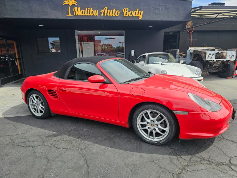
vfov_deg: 58.9
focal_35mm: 23
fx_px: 157
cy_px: 89
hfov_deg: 73.9
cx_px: 118
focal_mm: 6.3
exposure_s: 1/382
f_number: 1.7
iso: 10
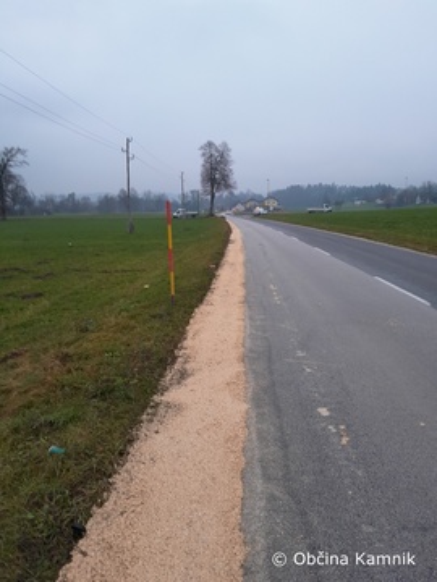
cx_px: 218
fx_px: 438
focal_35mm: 26
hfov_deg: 53.1
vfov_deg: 67.3
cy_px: 291
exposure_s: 1/50
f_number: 1.8
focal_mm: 4
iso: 50
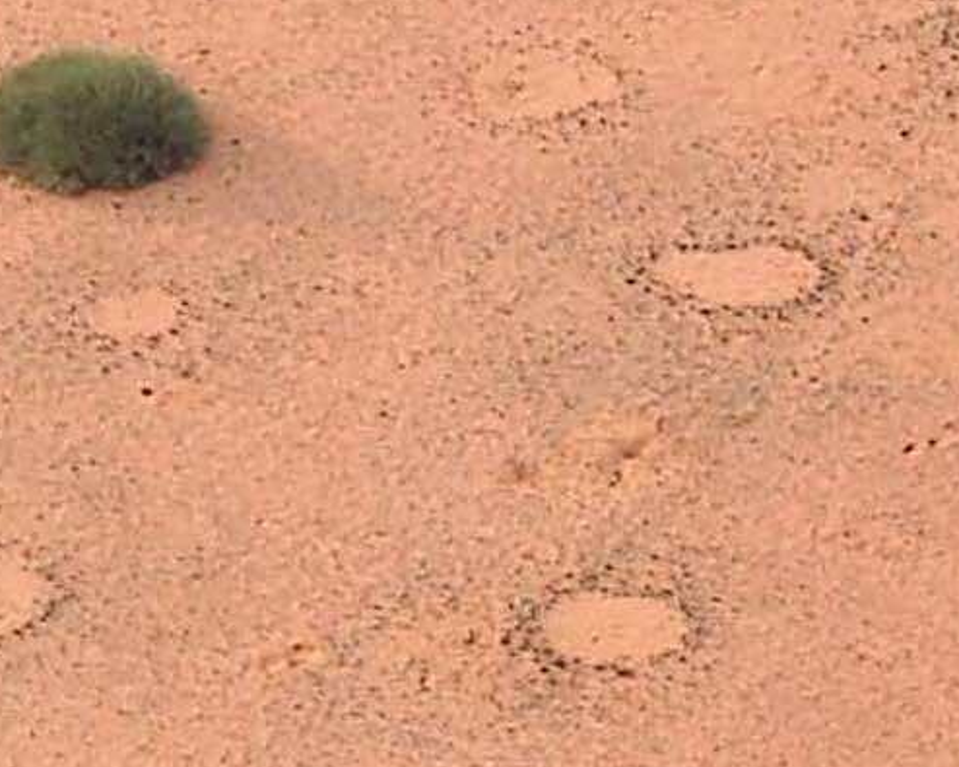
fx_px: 3689
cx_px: 592
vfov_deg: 11.9
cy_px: 270
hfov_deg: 14.8
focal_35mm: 130
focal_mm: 38
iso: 200
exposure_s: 1/320
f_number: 8
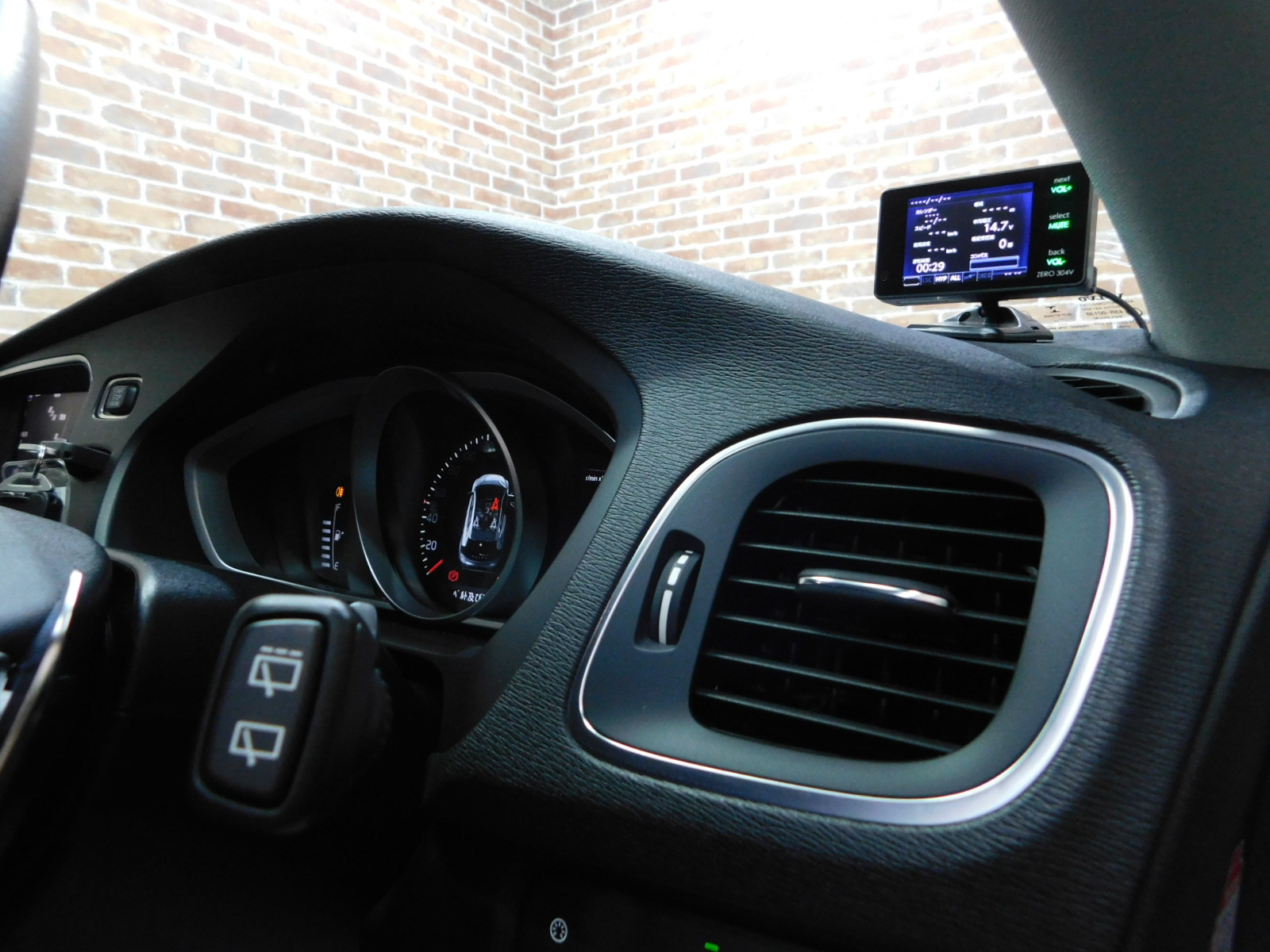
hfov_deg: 73.9
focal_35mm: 23
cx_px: 635
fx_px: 844
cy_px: 476
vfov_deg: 58.9
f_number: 3
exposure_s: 1/25
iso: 400
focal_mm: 4
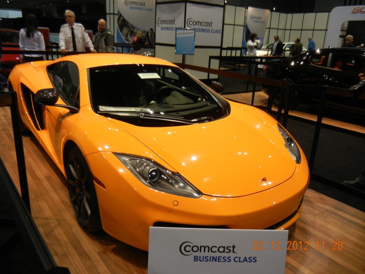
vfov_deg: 46.8
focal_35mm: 30
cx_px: 182
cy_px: 137
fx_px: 316
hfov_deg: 60.0
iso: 167
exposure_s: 1/60
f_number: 3.5
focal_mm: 5.4
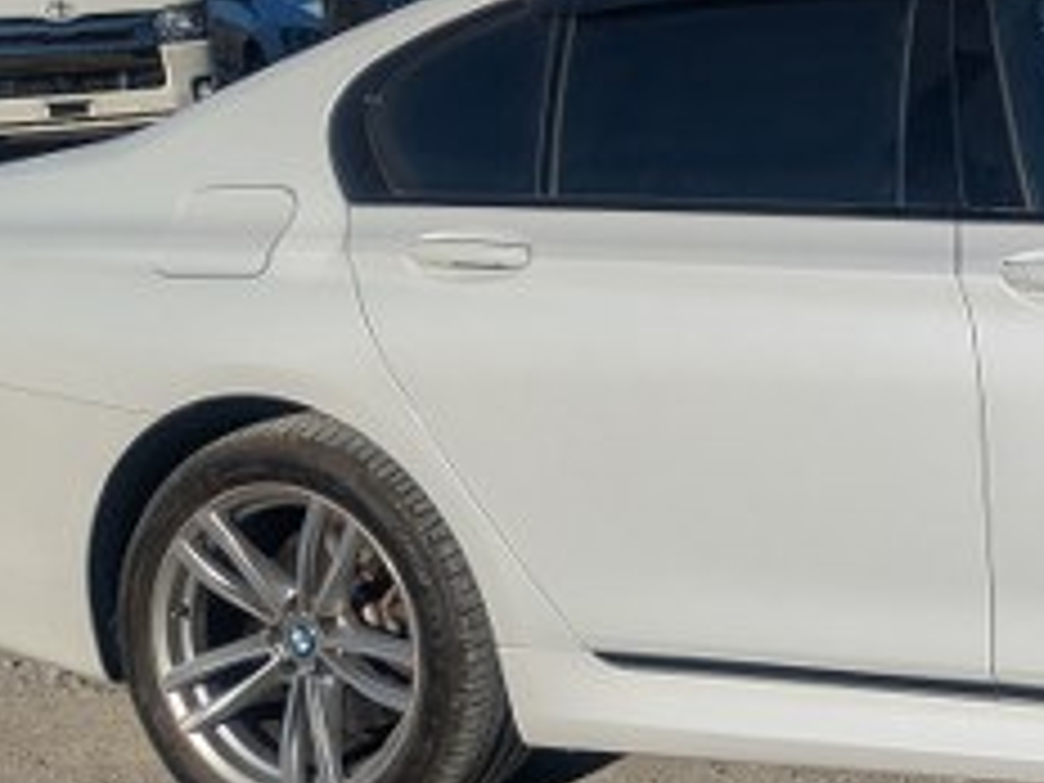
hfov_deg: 20.1
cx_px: 1501
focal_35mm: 86
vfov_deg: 16.9
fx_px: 2594
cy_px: 63
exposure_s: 1/4739
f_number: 1.89
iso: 50
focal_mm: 5.43
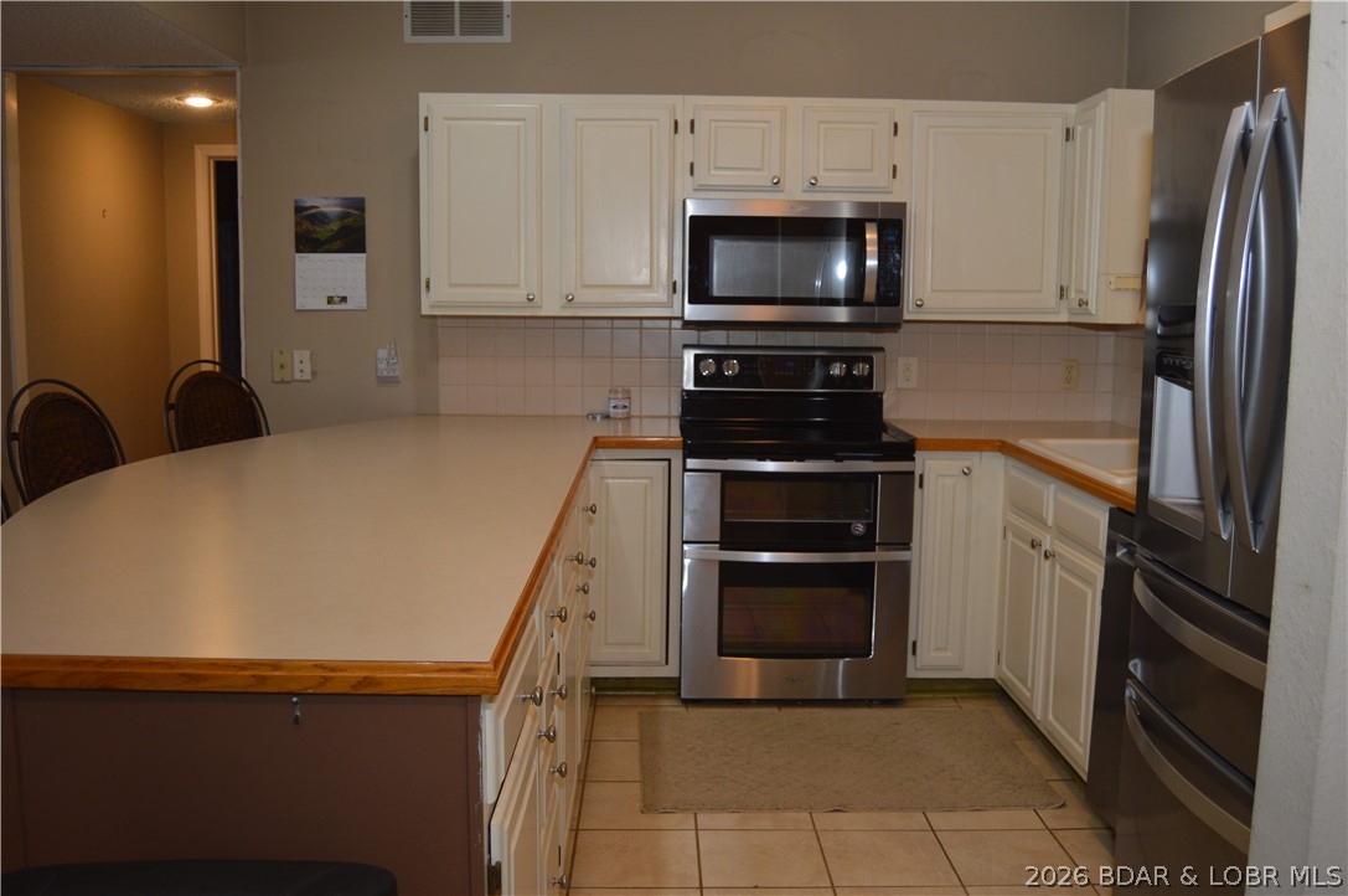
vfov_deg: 43.5
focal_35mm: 30
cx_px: 674
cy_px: 448
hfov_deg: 62.0
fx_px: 1122
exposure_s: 1/60
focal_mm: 20
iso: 400
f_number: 4
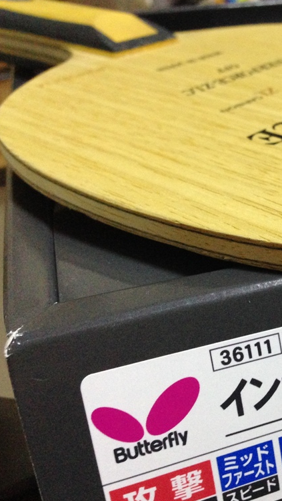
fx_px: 651
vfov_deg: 42.1
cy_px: 252
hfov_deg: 22.5
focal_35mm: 49
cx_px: 338
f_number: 2.4
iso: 400
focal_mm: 4.12
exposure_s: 1/20
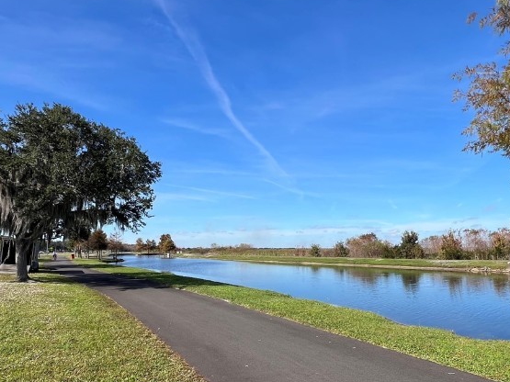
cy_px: 243
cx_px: 265
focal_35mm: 24
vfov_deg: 56.0
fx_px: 354
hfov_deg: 71.6
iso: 32
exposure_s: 1/1783
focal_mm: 1.57
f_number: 1.8
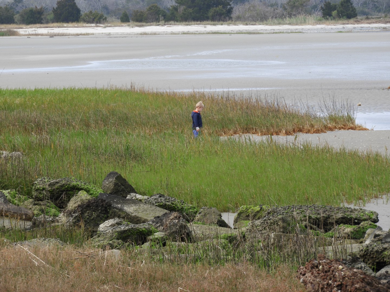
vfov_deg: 5.5
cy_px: 146
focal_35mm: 270
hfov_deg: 7.3
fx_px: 3042
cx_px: 195
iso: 100
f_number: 5.5
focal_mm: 48.4
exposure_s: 1/250
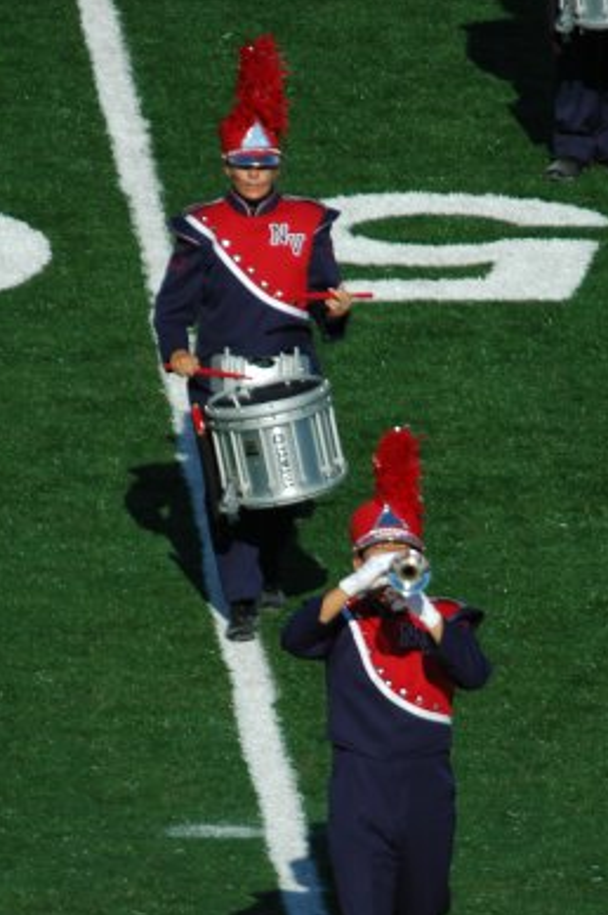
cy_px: 618
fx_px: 23575
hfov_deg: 1.5
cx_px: 258
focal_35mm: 929
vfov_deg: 2.2
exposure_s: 1/1250
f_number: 5.6
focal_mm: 400
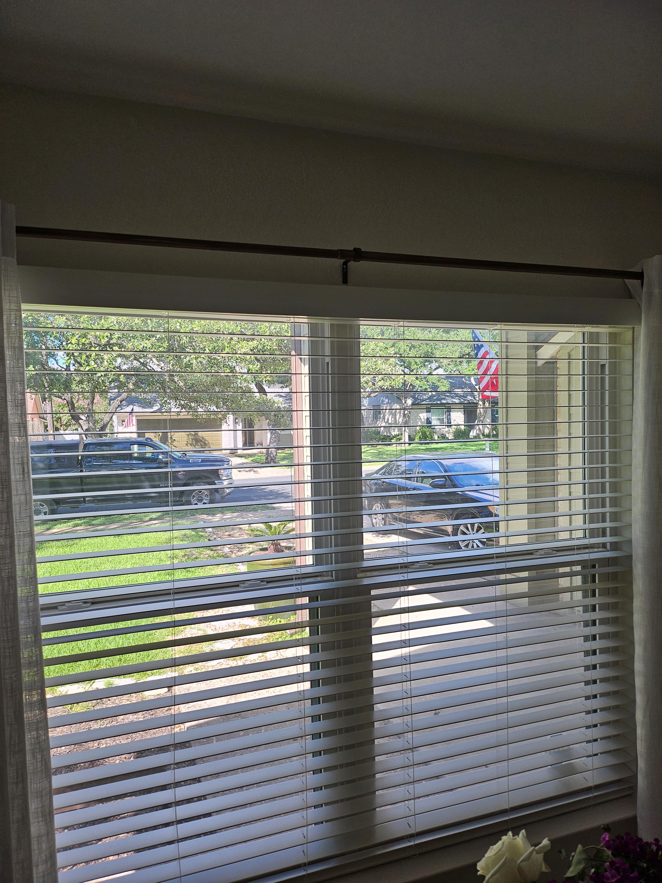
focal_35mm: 24
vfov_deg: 71.6
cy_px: 442
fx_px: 612
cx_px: 331
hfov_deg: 56.8
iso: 50
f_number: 1.8
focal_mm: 5
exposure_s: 1/341
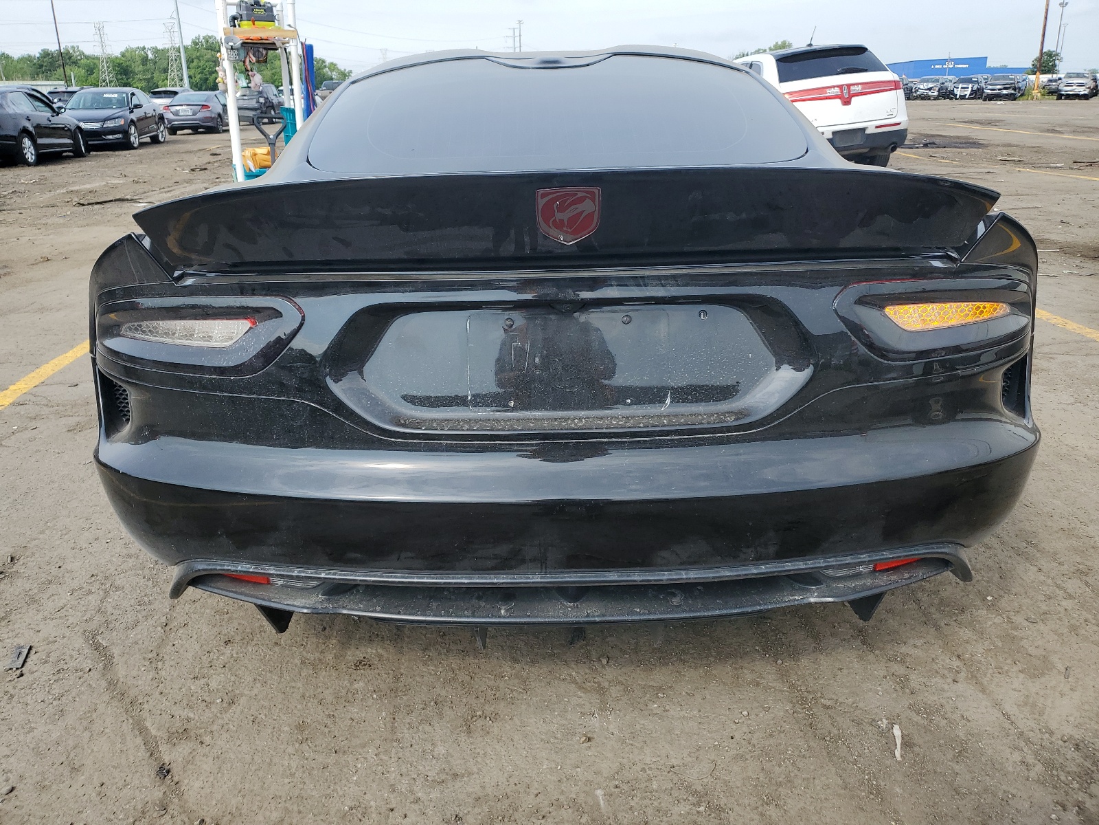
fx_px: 825
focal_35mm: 26
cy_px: 412
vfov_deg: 53.1
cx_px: 550
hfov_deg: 67.3
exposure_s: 1/1667
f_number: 1.5
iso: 50
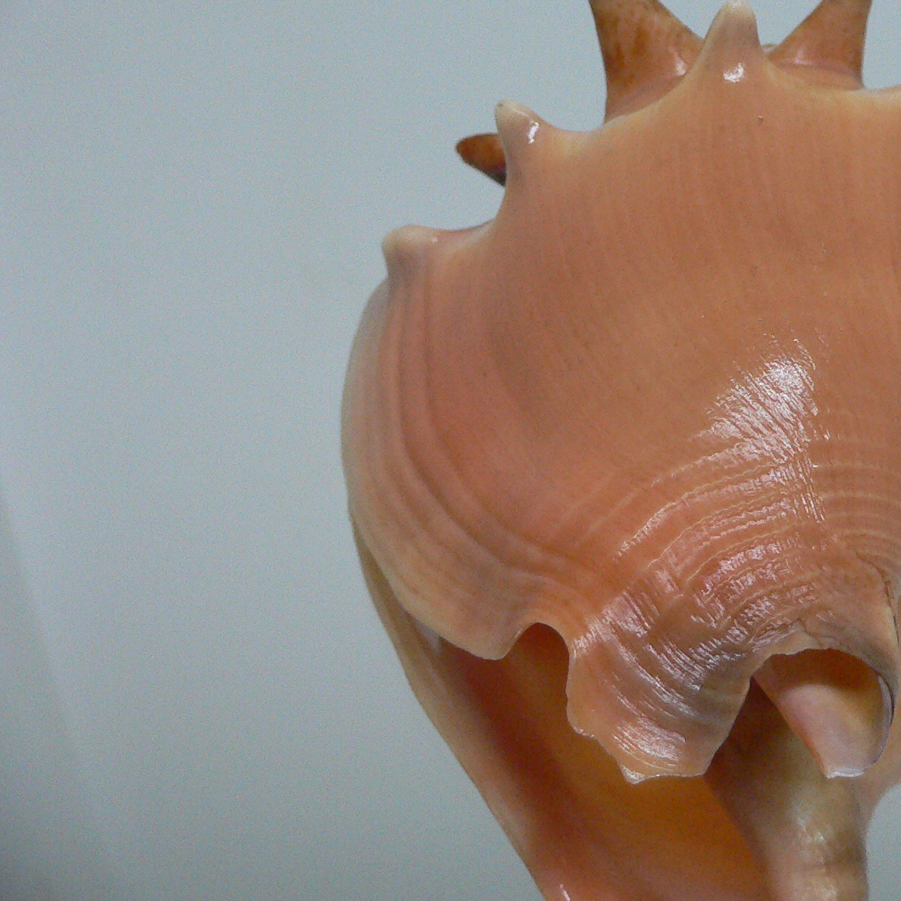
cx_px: 695
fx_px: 1443
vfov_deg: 34.6
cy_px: 371
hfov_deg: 33.8
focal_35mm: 49
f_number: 2.8
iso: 200
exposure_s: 1/60
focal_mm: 4.6
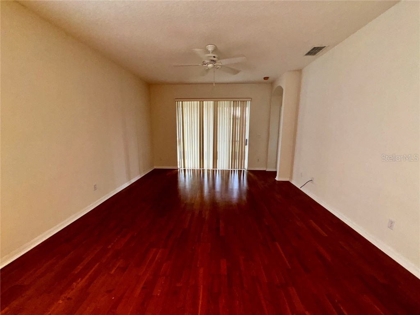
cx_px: 210
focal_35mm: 14
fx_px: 170
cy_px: 158
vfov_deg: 85.7
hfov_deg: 102.1
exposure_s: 1/64
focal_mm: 2.22
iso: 80
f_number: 2.2
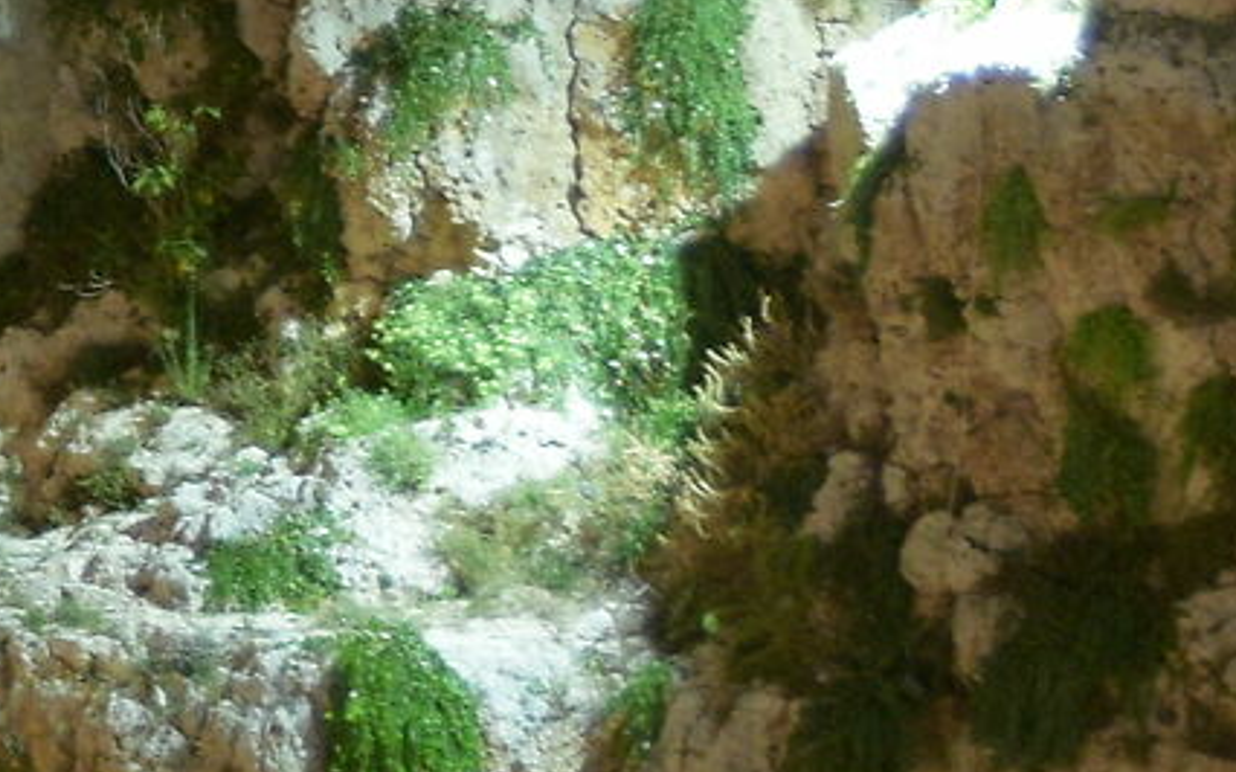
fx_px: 7543
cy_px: -636
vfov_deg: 5.8
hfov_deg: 9.0
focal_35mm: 224
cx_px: -975
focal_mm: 26
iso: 800
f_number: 2.8
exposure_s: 1/4
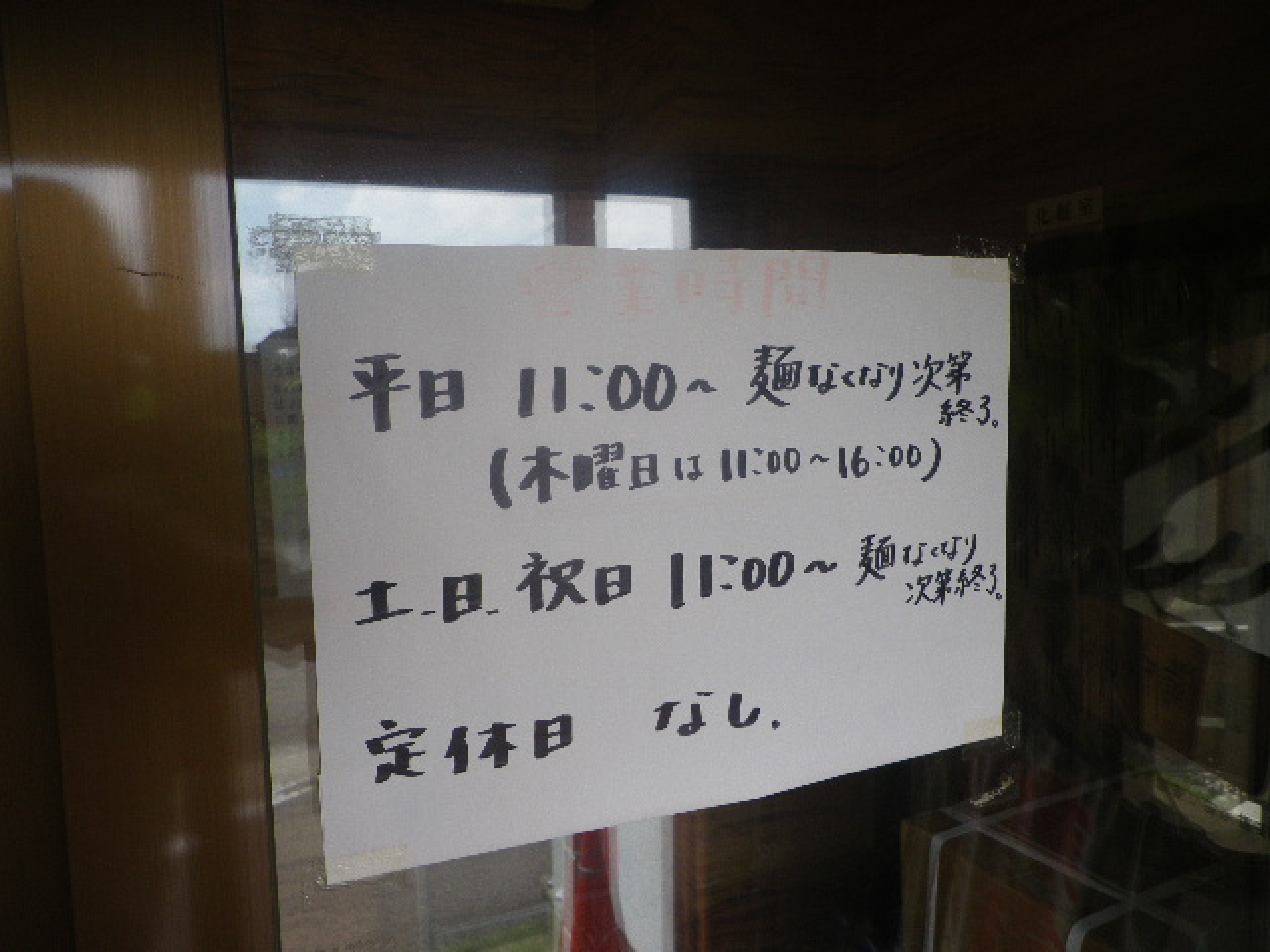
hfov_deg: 63.4
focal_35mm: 28
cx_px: 635
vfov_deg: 49.7
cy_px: 476
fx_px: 1027
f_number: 2.6
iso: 64
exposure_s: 1/100
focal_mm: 4.9
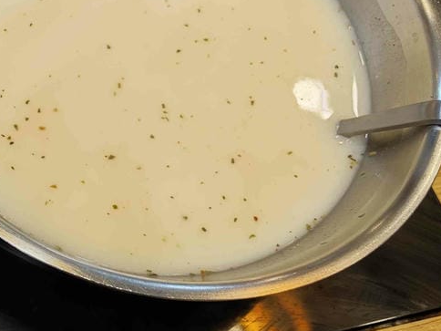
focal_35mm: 57
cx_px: -94
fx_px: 726
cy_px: 85
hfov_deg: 29.0
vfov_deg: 25.4
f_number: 2
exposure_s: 1/121
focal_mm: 8.72
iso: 640
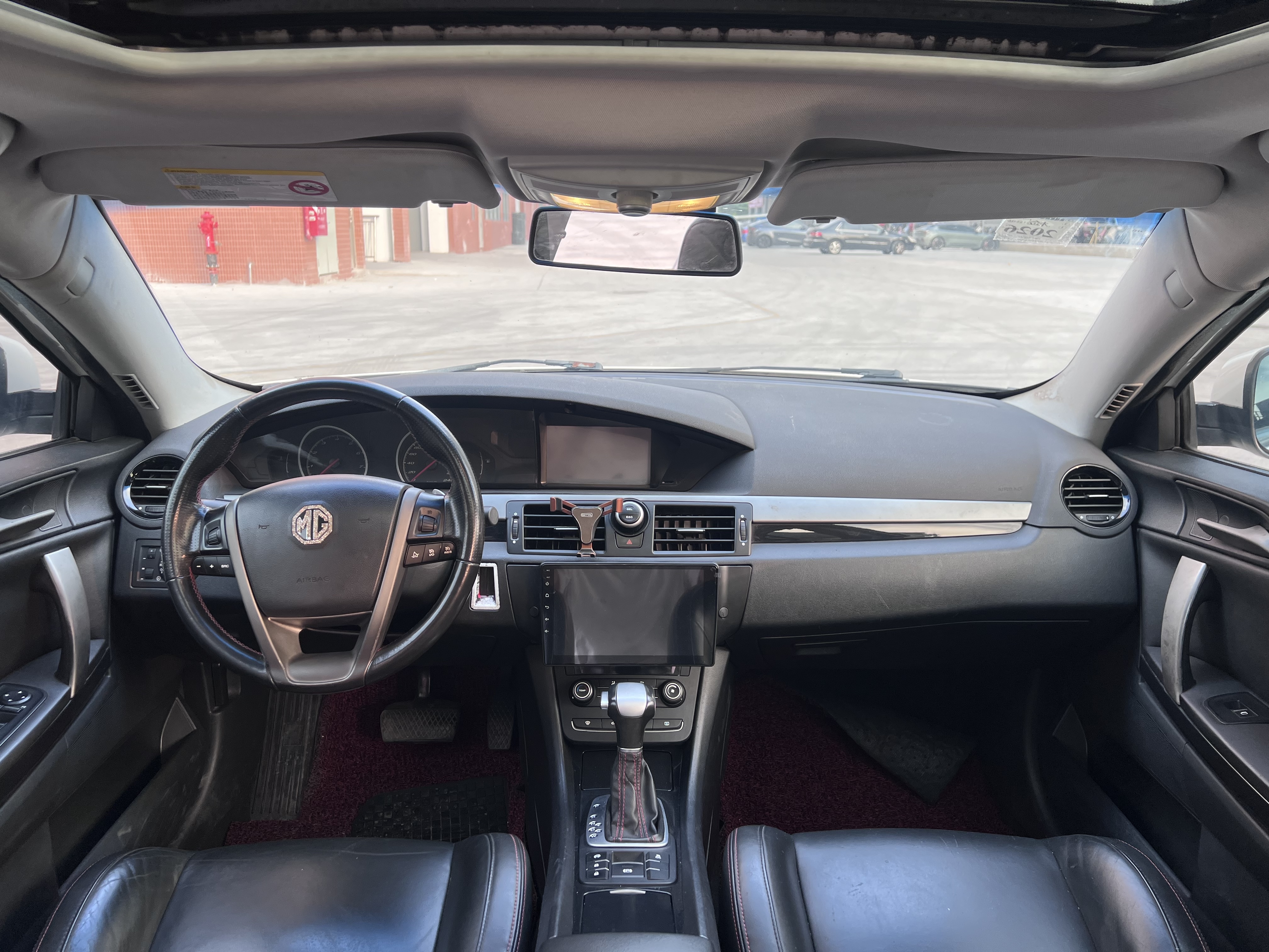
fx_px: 953
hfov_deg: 67.3
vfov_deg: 53.1
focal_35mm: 26
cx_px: 634
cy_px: 476
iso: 40
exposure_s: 1/121
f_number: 1.5
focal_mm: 5.7
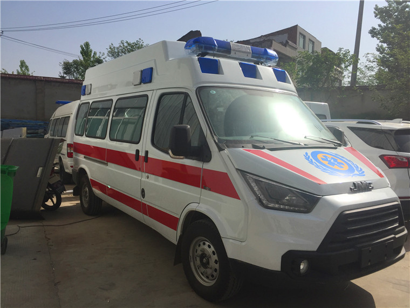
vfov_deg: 48.2
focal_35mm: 29
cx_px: 205
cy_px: 154
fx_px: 343
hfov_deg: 61.7
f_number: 2.2
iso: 32
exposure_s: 1/3968
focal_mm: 4.15
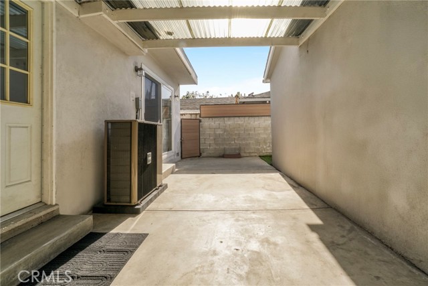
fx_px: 178
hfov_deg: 100.4
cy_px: 143
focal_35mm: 15
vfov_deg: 77.4
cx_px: 214
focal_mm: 10
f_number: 18
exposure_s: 1/40
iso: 400
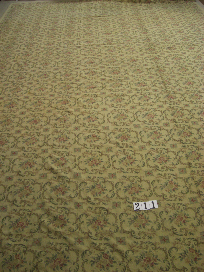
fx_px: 299
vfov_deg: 49.0
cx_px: 102
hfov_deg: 37.7
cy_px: 136
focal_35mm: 38
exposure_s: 1/60
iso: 400
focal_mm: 7.9
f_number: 2.8
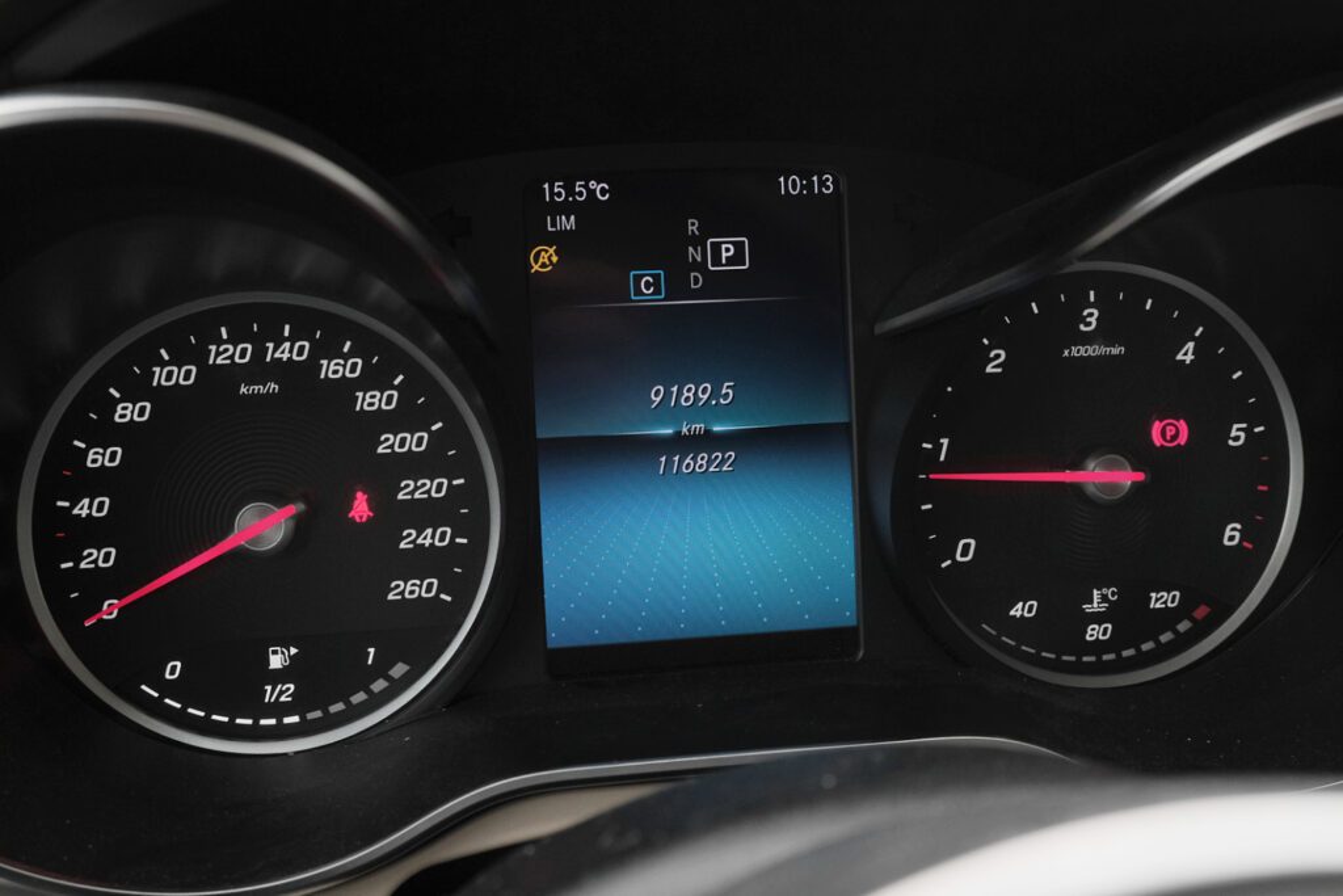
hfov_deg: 50.7
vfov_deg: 35.1
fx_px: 1418
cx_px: 672
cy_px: 448
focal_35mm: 38
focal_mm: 25.6
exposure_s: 1/100
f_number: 8
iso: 2000
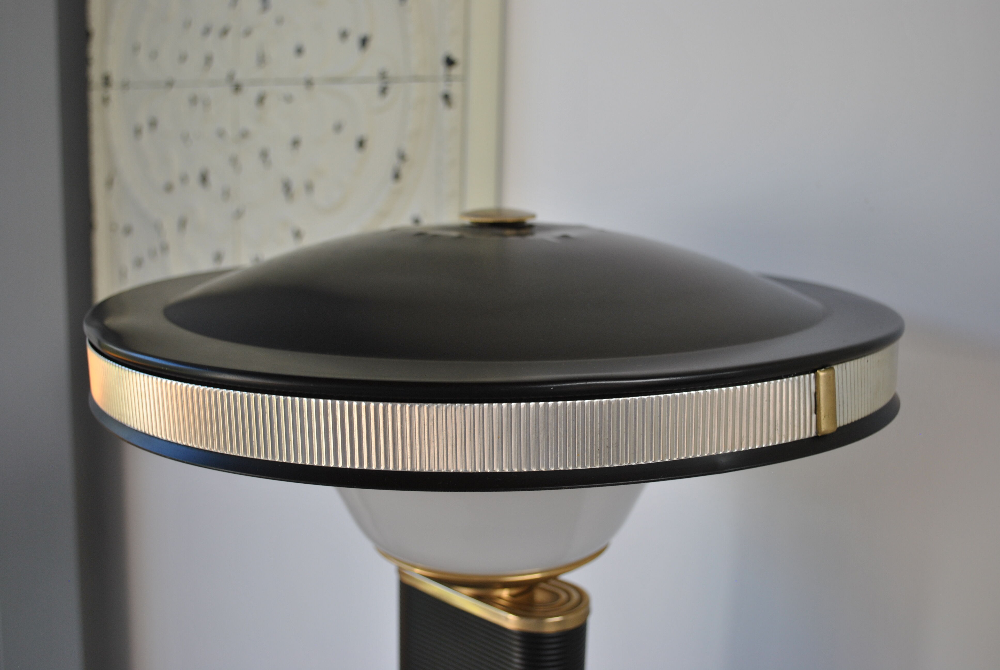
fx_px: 1168
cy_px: 335
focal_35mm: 42
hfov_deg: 46.3
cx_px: 500
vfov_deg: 32.0
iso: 200
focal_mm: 28
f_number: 5
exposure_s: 1/100
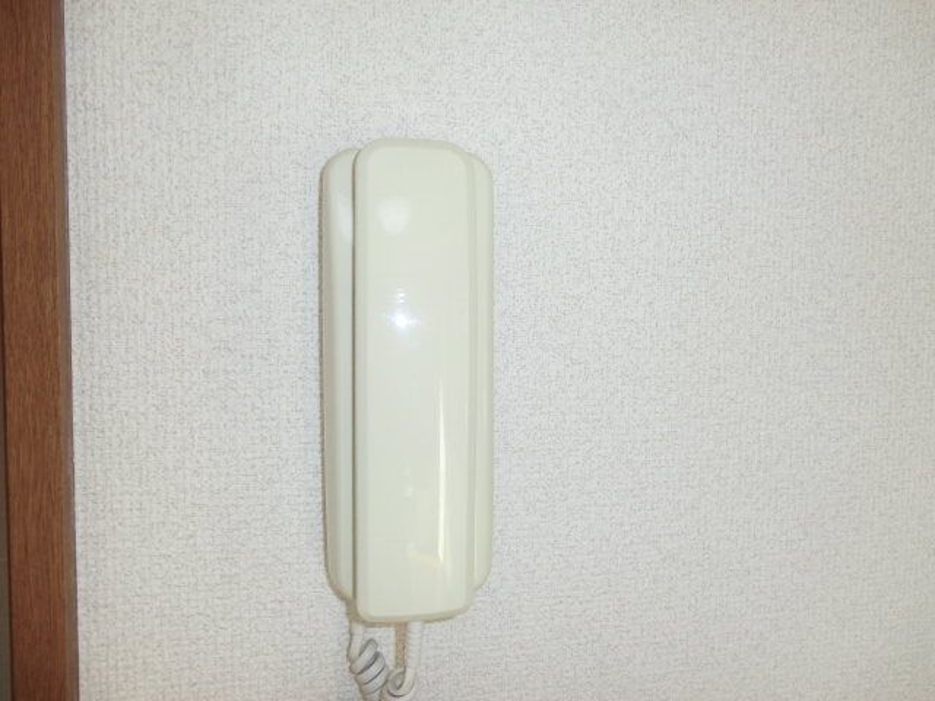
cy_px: 350
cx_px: 468
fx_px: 648
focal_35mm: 24
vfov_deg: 56.8
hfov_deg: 71.6
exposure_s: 1/60
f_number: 3.2
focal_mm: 4.3
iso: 80
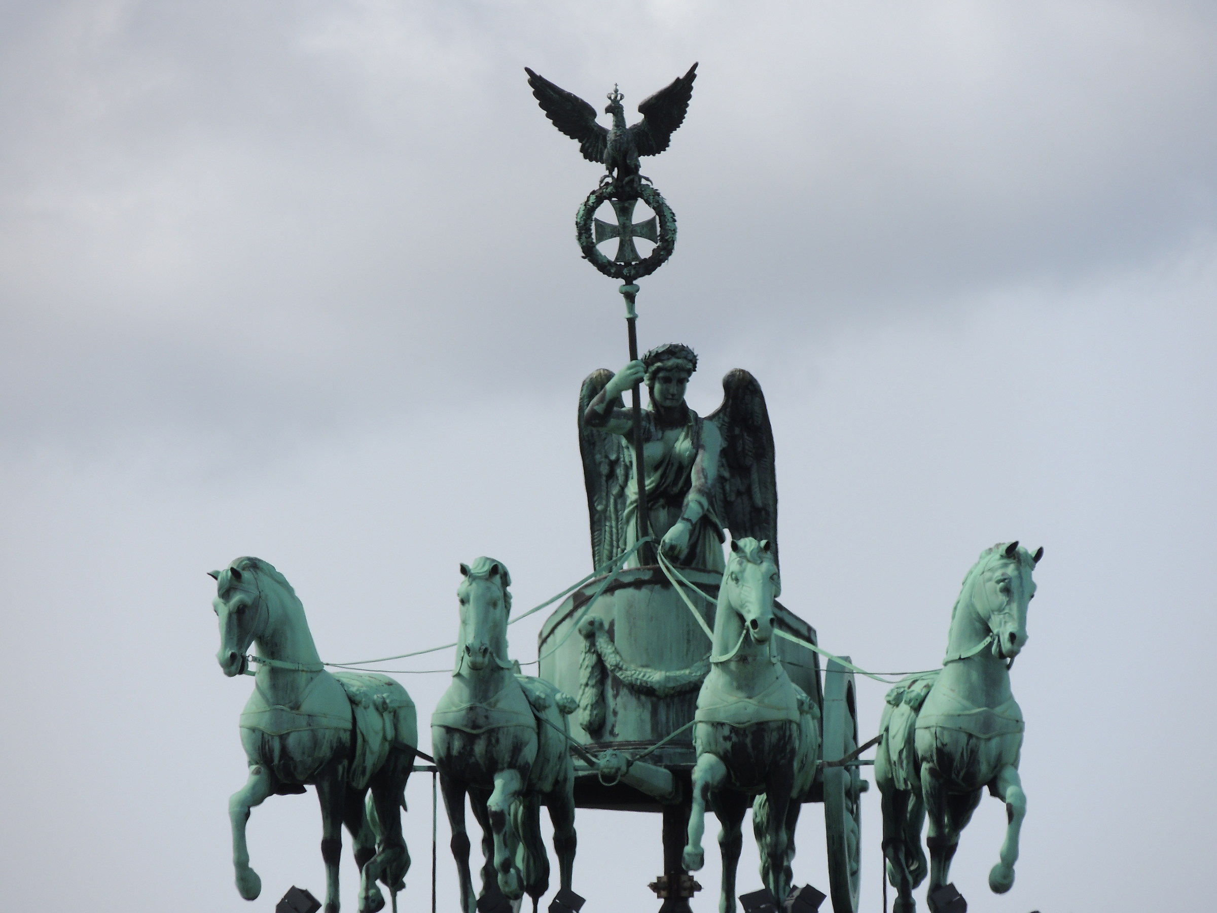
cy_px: 456
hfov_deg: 3.6
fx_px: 19336
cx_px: 608
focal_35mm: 550
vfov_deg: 2.7
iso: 100
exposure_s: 1/800
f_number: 4.9
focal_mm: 98.1
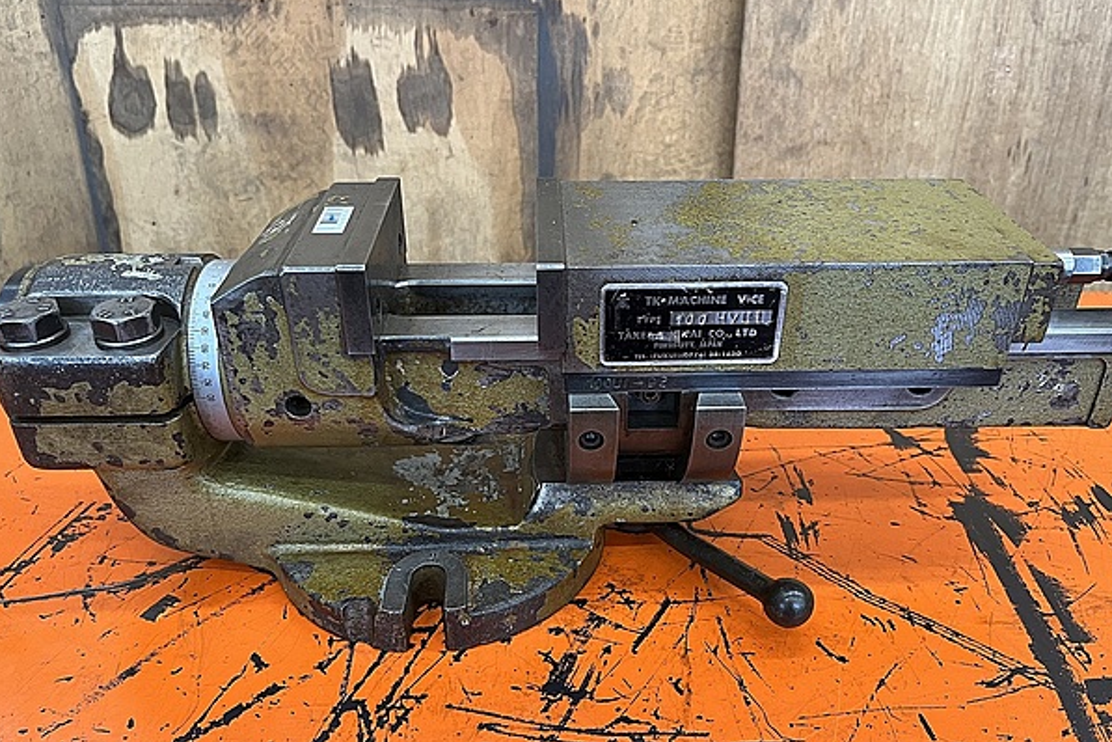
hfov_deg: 63.6
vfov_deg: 44.9
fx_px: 896
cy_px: 395
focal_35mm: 29
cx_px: 574
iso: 125
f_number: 1.6
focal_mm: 5.1
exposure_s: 1/60
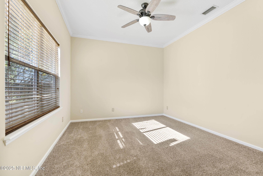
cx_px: 132
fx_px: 121
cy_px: 88
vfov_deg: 72.1
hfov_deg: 95.0
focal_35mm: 16
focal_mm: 16.5
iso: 320
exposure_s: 1/5
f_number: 9
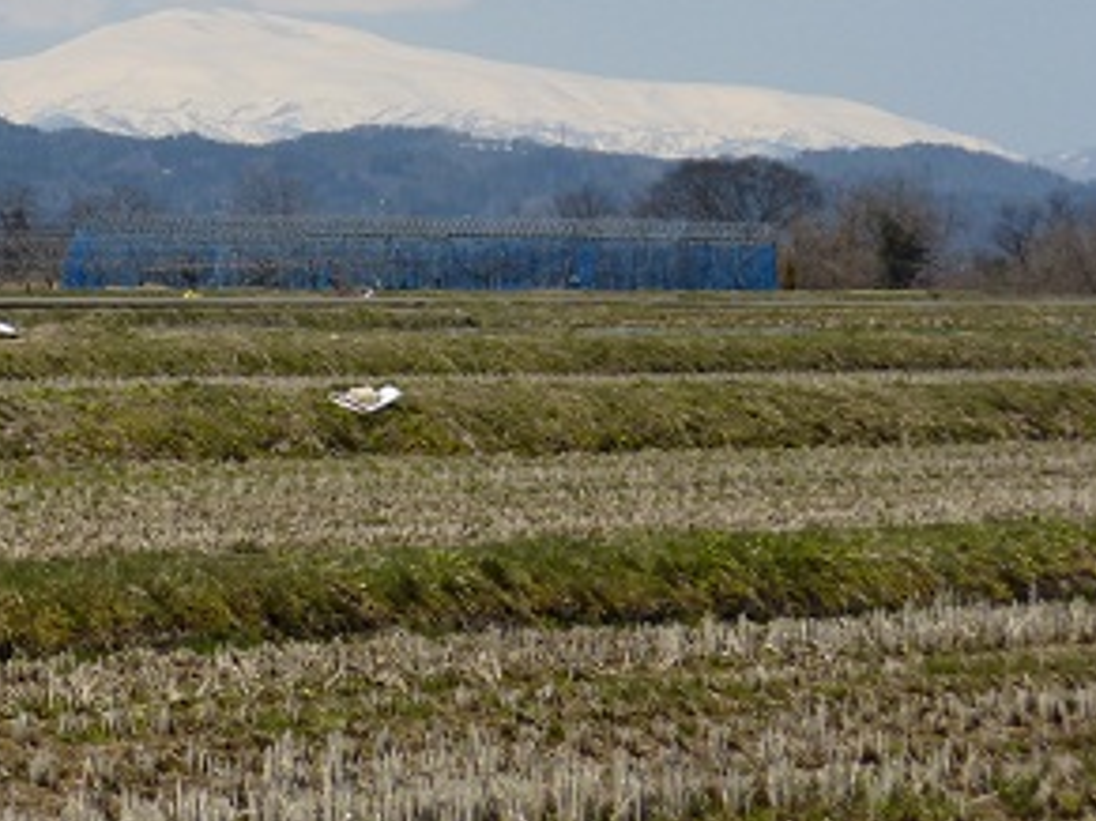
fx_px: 8324
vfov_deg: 5.6
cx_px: 266
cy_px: 233
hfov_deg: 7.5
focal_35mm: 263
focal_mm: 26.9
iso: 100
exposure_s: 1/640
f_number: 5.8
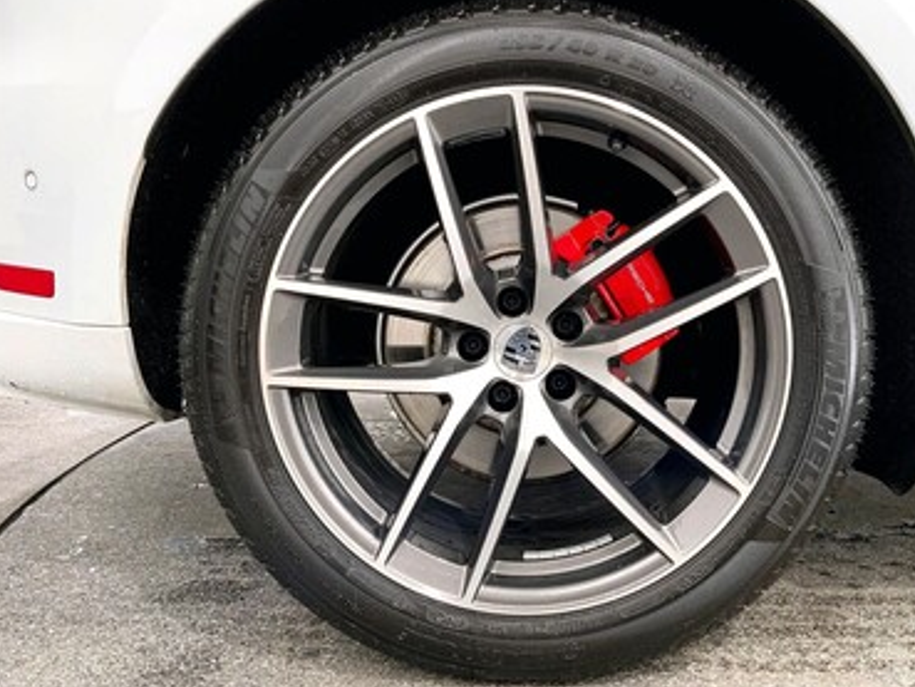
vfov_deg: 43.0
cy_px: 334
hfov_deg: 55.2
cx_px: 506
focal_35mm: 33
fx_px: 873
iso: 64
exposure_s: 1/82
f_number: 1.8
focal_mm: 3
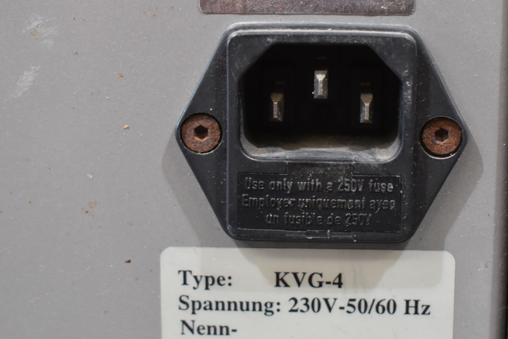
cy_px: 136
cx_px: 313
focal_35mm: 83
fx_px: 1168
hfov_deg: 24.5
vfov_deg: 16.5
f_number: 5.6
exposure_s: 1/60
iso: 800
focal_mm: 35
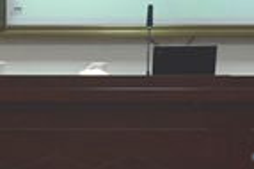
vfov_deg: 4.9
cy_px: -50
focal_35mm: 281
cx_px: 140
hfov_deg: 7.3
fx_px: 1980
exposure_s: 1/30
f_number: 4.8
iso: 640
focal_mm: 42
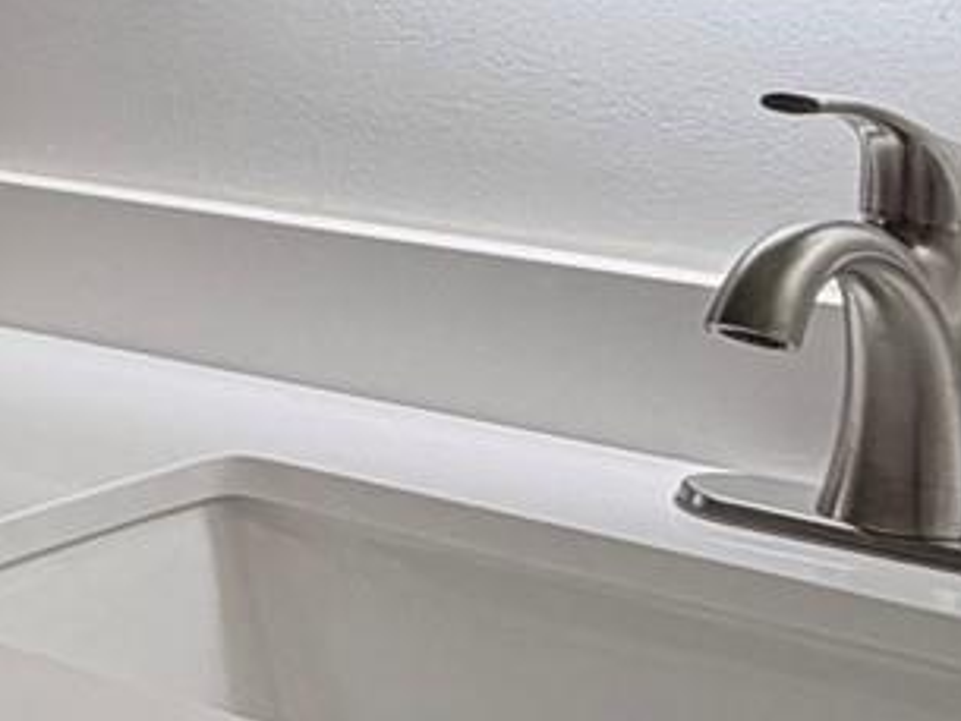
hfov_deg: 17.7
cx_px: -659
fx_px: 2611
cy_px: 69
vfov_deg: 15.5
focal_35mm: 94
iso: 125
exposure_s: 1/120
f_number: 2.2
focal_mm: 2.22
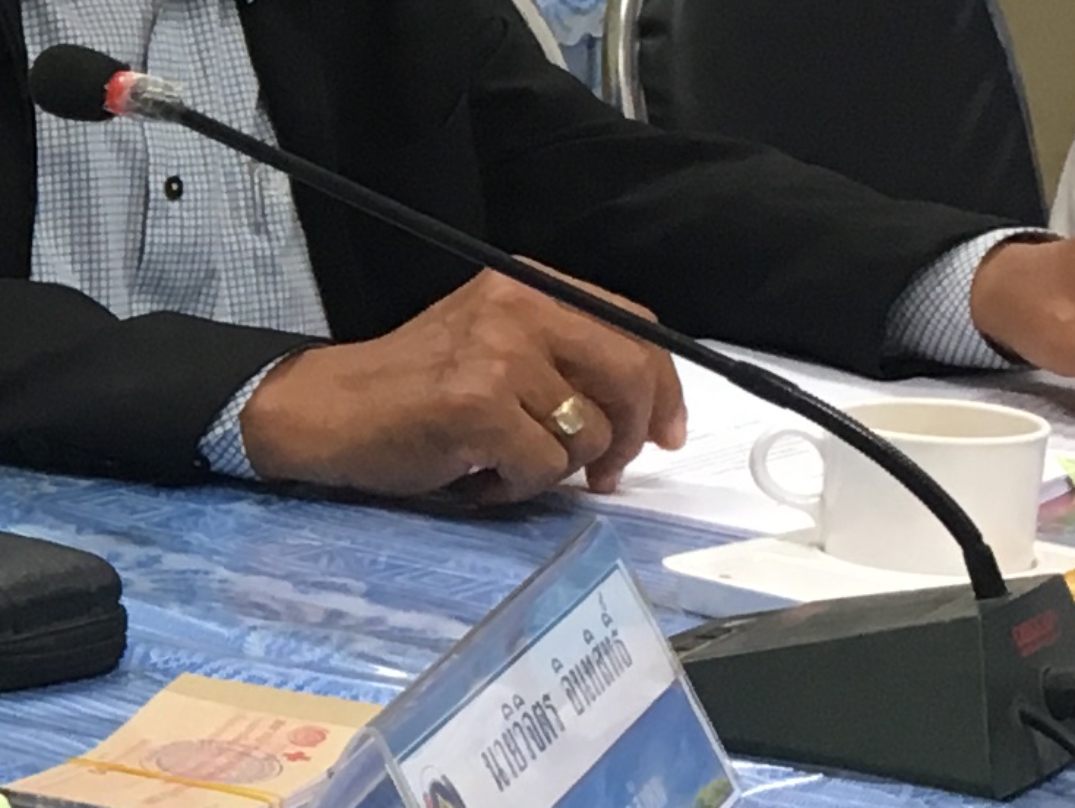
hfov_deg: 11.4
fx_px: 4940
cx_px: -946
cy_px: 542
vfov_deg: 9.3
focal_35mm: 159
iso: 80
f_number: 2.2
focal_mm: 4.15
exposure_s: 1/33
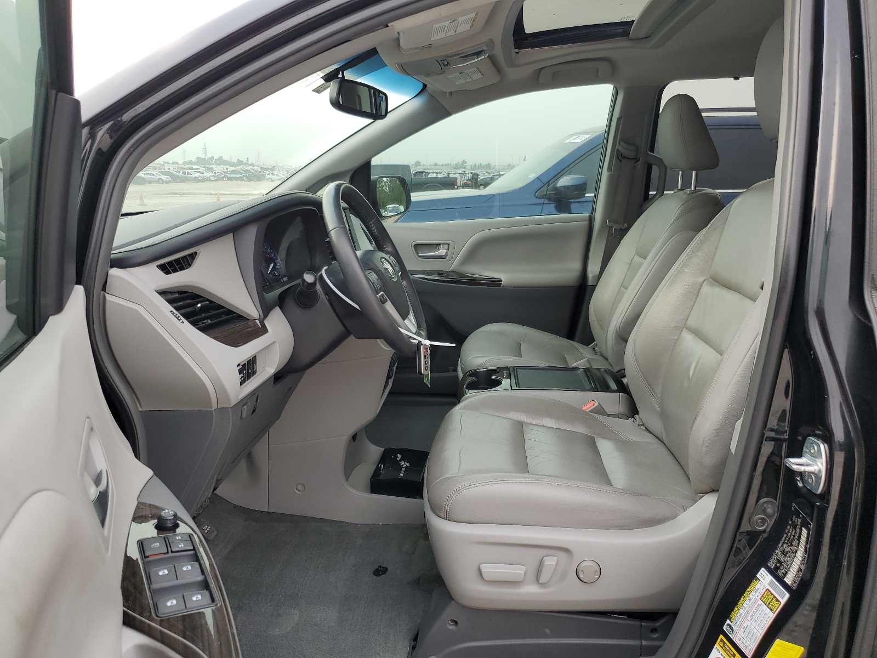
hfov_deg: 67.3
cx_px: 438
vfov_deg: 53.1
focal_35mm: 26
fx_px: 659
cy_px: 329
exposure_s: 1/227
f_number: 1.5
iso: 50
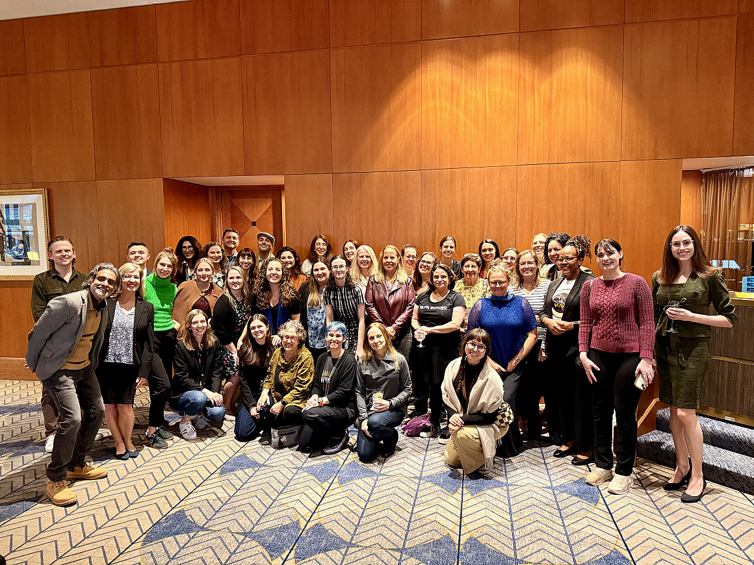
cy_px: 282
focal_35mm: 24
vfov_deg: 56.8
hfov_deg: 71.6
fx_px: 523
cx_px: 377
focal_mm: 6.76
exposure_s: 1/40
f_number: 1.78
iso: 800
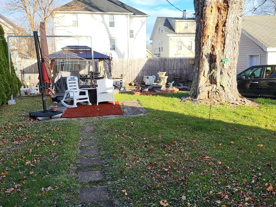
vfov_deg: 39.6
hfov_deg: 51.4
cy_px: 99
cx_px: 138
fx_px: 287
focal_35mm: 36
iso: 40
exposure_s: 1/814
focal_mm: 5
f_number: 1.8
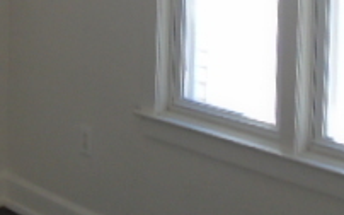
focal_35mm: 104
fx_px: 974
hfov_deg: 19.1
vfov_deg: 12.0
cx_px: -51
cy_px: -101
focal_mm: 5.5
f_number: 3.5
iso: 100
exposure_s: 1/40
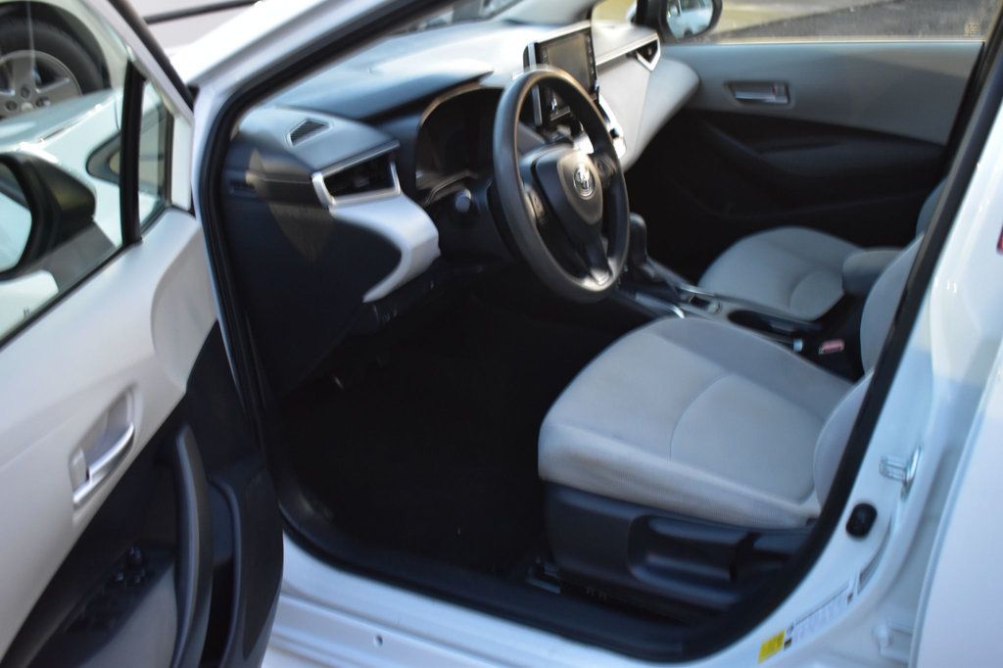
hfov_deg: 53.1
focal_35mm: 36
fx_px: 1003
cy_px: 334
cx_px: 502
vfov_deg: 36.8
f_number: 3.8
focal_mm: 24
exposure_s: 1/3
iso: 1600
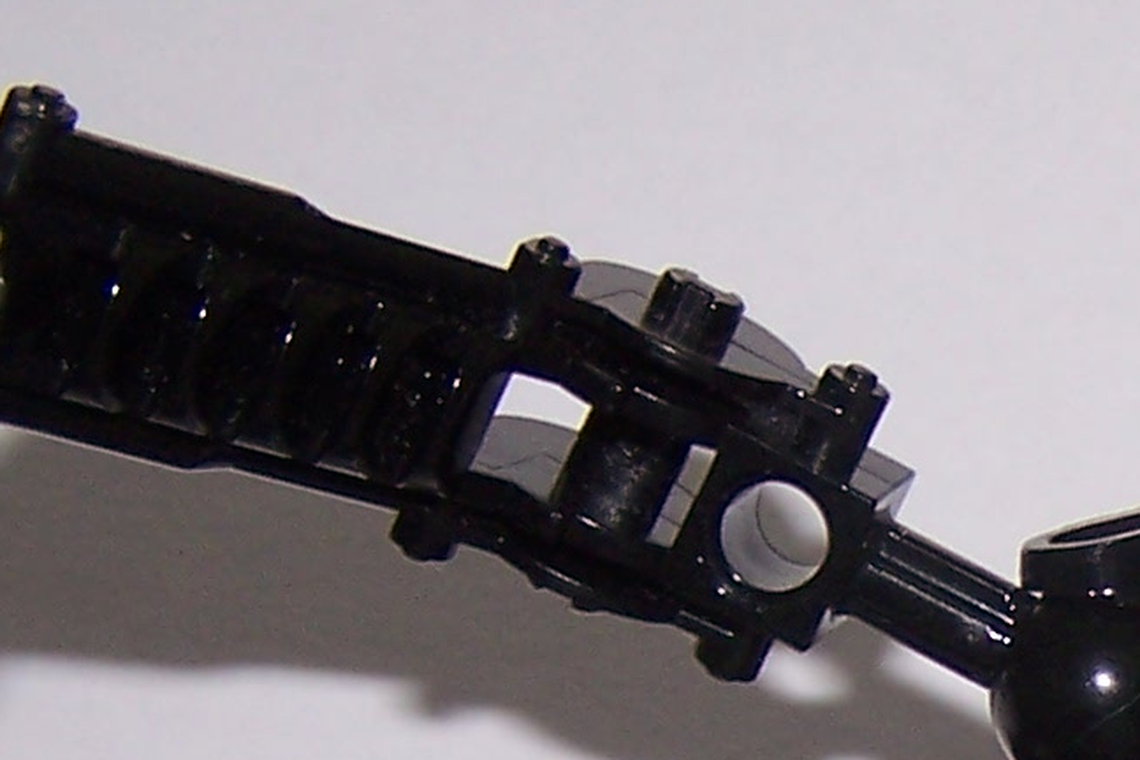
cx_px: 1390
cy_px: 1033
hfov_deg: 12.7
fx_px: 4971
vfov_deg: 8.6
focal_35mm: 157
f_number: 2.8
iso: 80
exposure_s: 1/60
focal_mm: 6.3
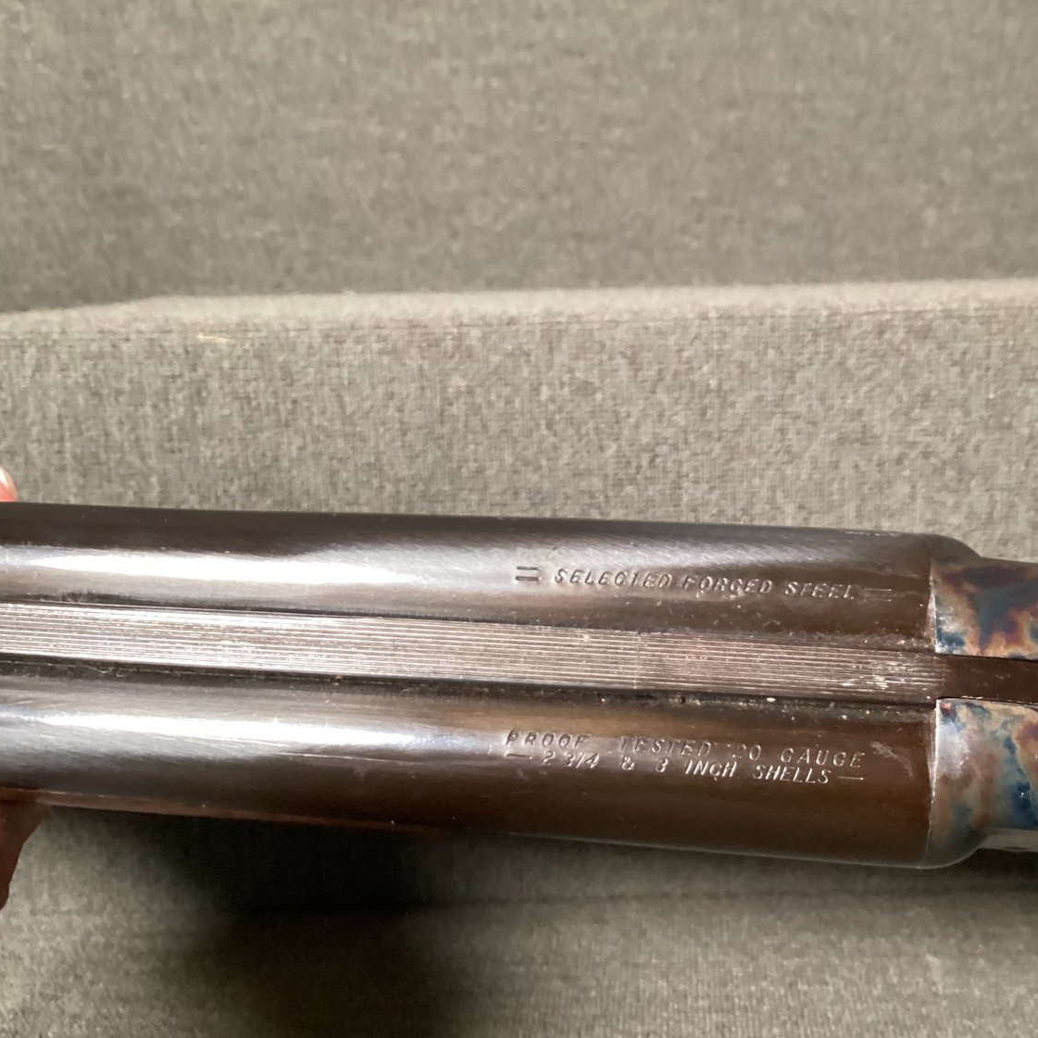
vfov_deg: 44.9
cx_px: 648
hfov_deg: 44.6
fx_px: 1255
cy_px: 518
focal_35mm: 37
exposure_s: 1/40
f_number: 2.4
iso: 400
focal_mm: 3.3
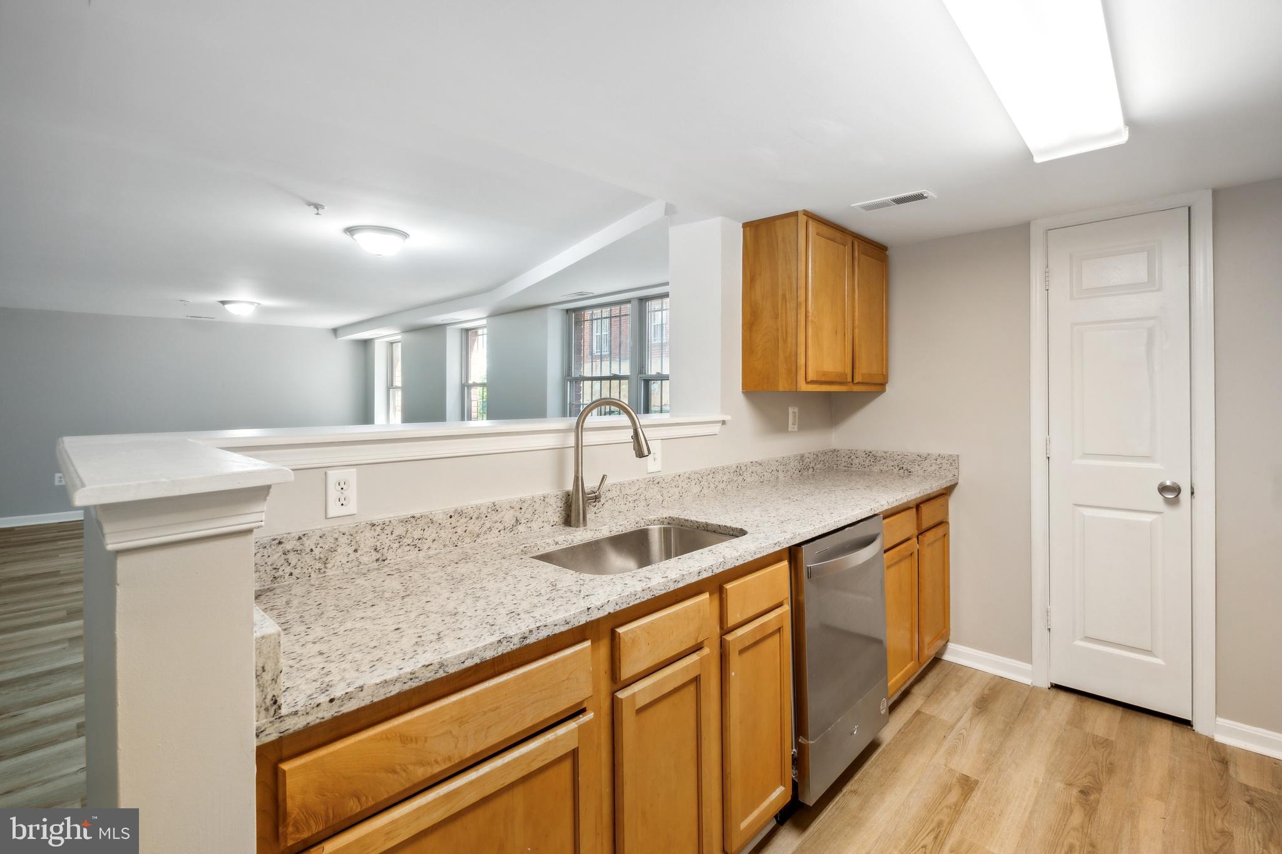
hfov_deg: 100.4
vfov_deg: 77.3
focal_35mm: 15
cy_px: 427
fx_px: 534
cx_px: 641
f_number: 8
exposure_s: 1/2.5
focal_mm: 10
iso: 100
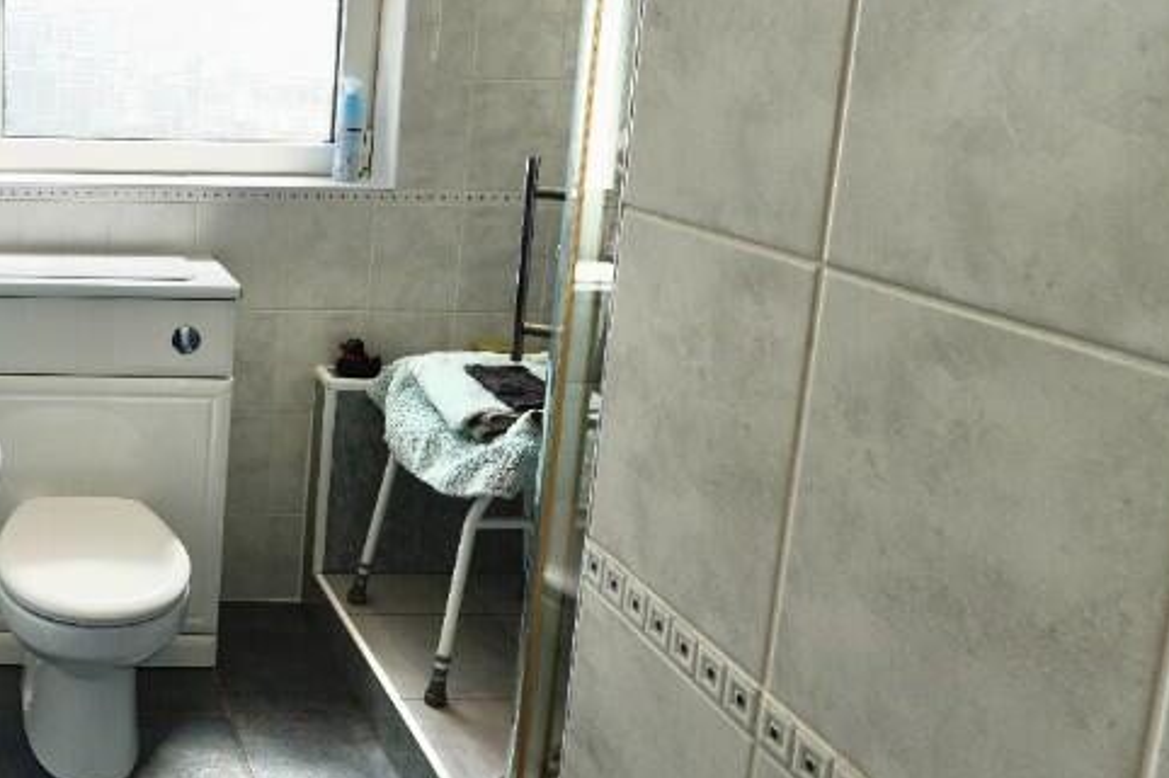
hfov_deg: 44.7
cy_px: 219
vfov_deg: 37.1
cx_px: -41
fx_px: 1138
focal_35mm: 35
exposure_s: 1/100
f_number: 5
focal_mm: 11
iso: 100
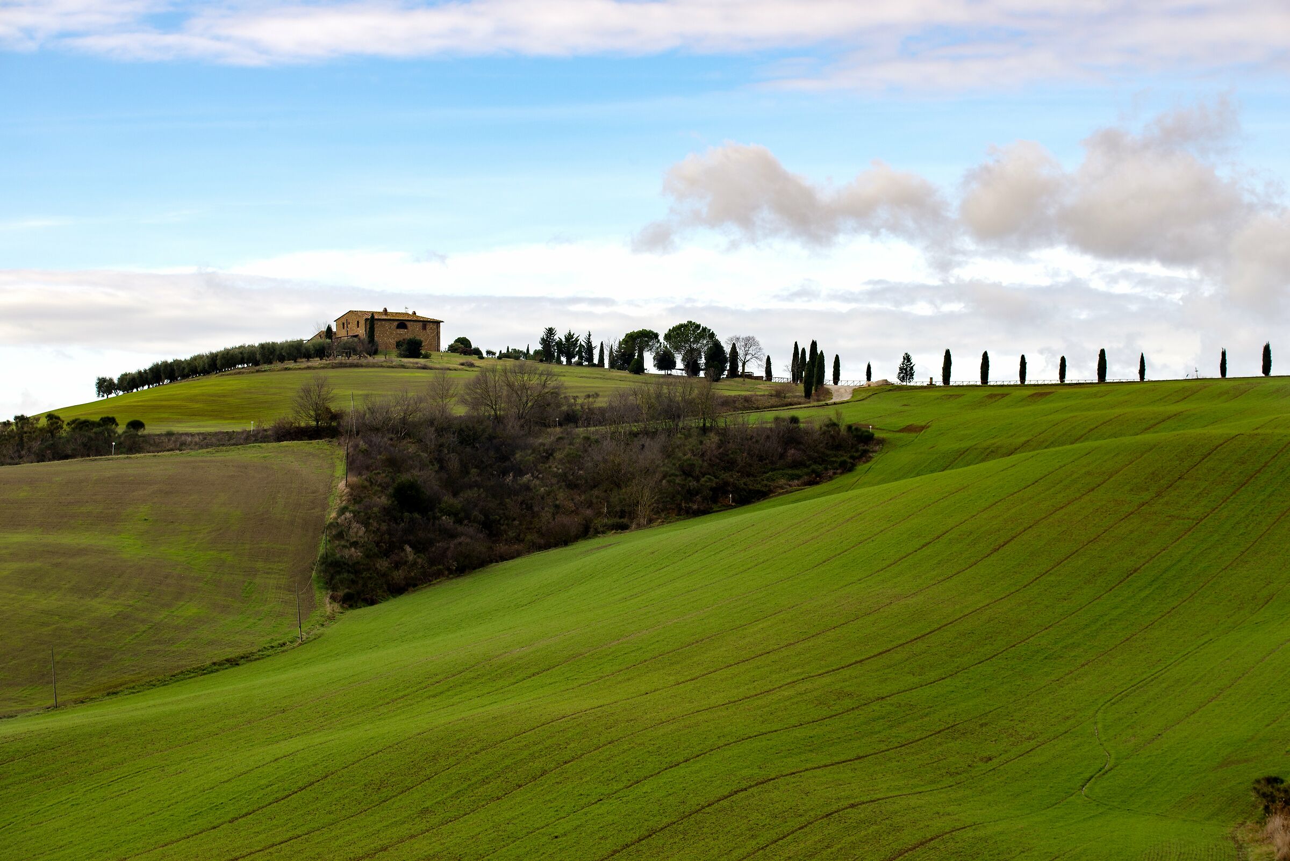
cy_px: 430
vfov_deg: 15.2
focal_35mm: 90
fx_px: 3226
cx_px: 645
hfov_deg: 22.6
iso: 100
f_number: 6.3
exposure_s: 1/200
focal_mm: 90
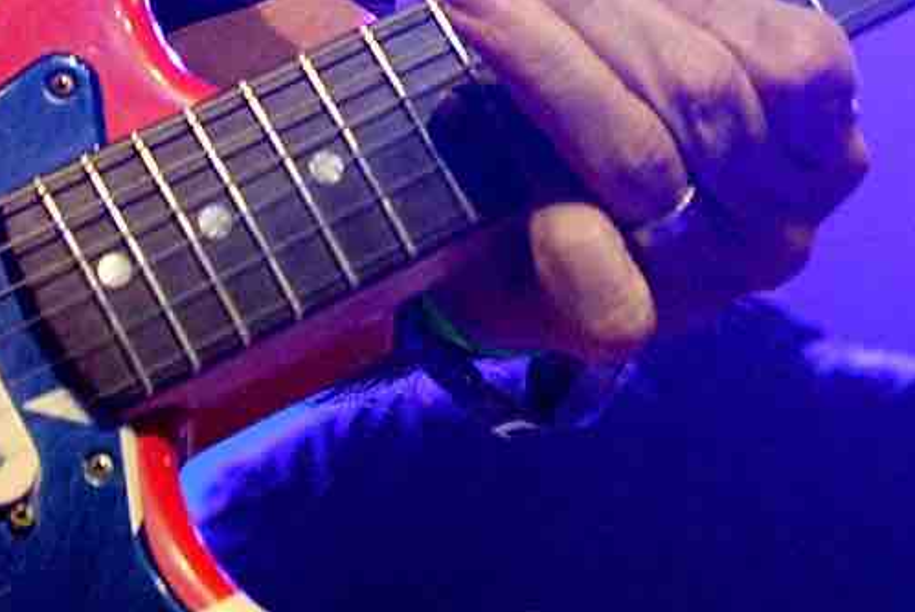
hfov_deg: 8.1
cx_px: 180
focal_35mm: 253
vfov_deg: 5.3
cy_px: -751
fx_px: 6436
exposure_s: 1/400
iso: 3200
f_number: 4.5
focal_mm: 42
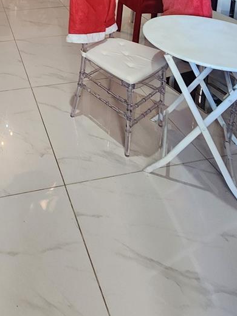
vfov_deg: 44.2
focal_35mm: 30
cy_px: -40
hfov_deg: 42.6
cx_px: 20
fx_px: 274
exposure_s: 1/30
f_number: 2.2
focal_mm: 2.2
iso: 320
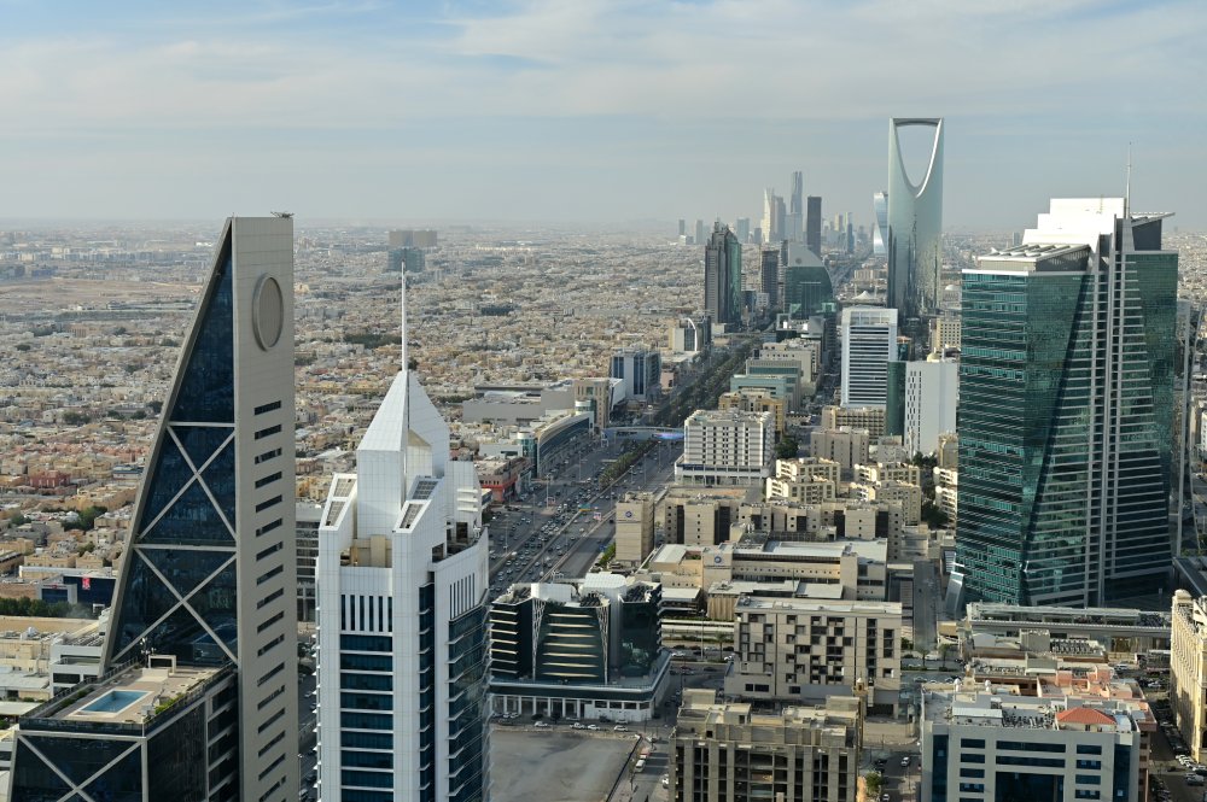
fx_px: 1641
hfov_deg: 40.4
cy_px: 401
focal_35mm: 49
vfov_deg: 27.5
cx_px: 604
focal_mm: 49
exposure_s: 1/160
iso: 200
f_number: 9
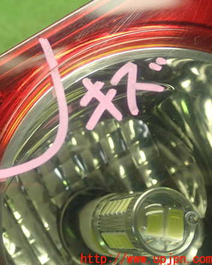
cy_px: 132
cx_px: 36
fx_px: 455
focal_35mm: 58
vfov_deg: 32.5
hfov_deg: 25.7
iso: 500
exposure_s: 1/40
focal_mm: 7.84
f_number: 2.9
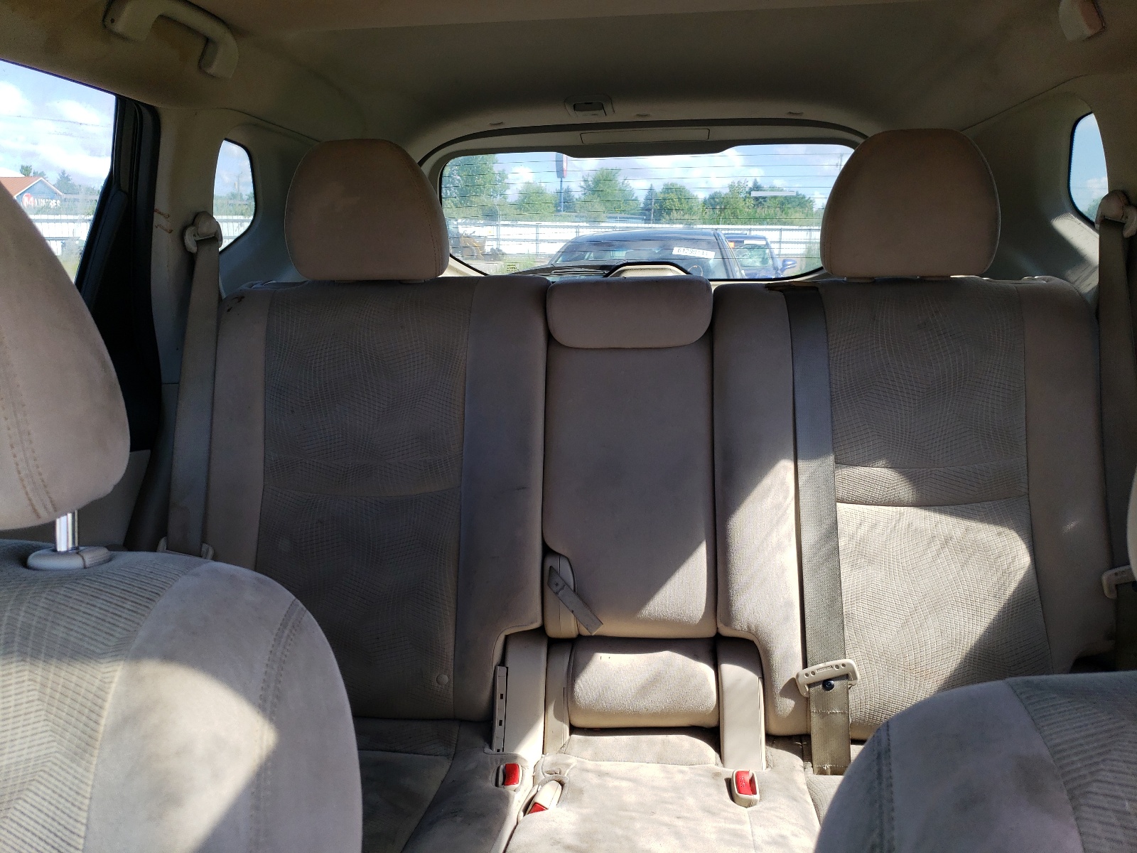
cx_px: 568
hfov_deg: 67.3
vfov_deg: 53.1
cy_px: 426
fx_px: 854
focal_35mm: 26
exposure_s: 1/303
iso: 50
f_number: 1.5
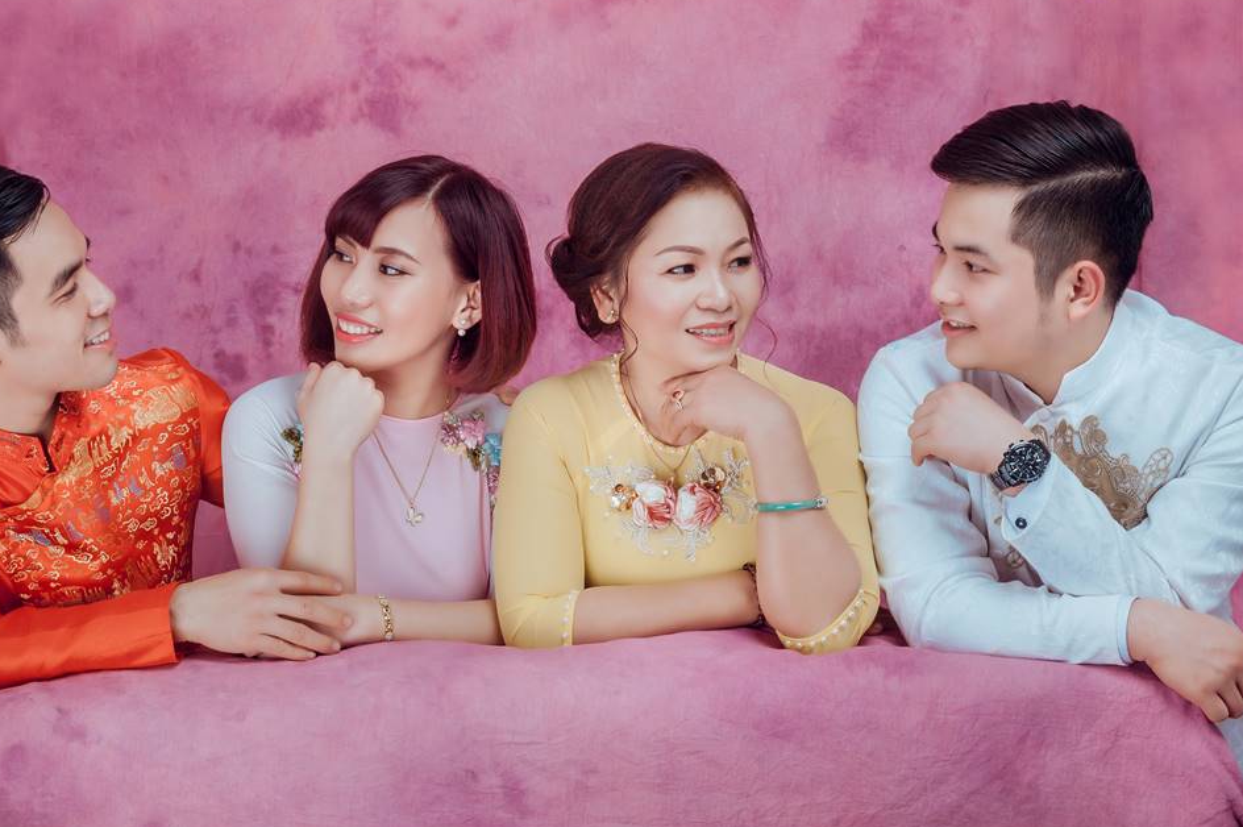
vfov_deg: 22.2
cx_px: 558
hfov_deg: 32.9
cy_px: 338
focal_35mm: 61
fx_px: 2105
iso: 100
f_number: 14
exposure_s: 1/160
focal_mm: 48
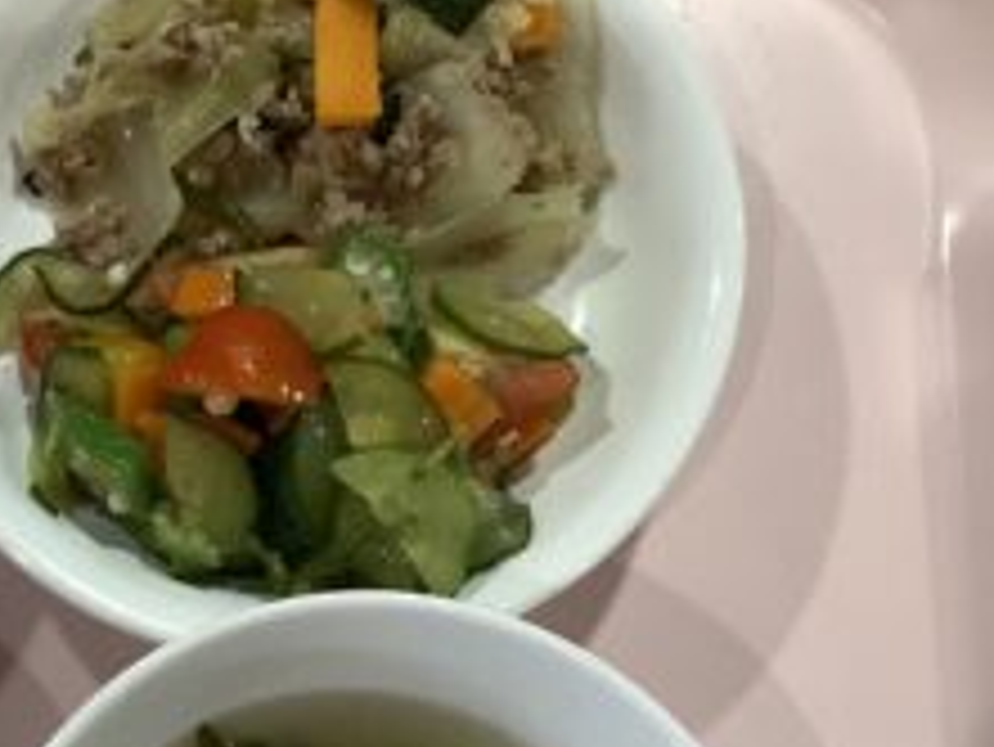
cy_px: 686
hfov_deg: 26.3
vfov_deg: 20.6
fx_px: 2011
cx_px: -4
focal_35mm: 70
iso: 125
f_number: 2.4
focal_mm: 3.3
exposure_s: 1/60
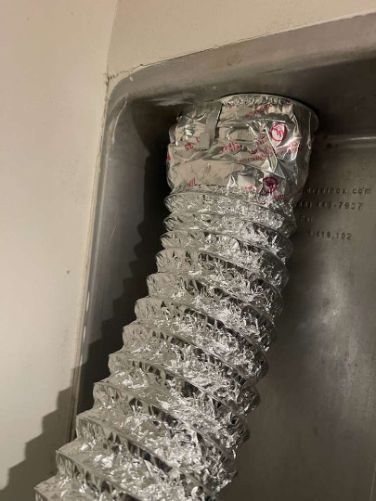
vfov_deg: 63.4
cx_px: 188
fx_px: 406
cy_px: 250
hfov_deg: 49.7
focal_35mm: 28
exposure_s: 1/3546
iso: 20
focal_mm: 4
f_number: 1.8
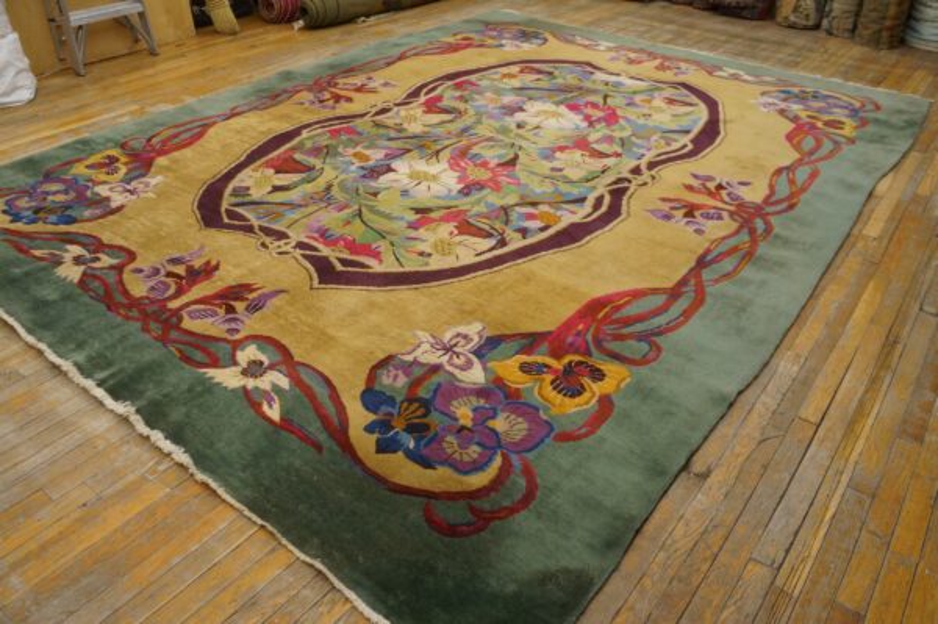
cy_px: 312
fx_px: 703
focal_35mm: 27
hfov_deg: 67.4
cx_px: 469
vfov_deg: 47.9
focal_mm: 18
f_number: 4
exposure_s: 1/160
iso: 1600
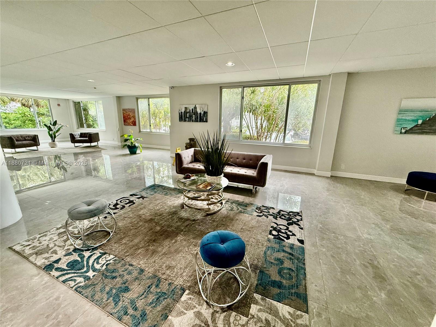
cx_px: 218
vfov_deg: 85.7
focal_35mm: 14
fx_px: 176
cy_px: 164
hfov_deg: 102.1
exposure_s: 1/120
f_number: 2.2
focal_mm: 2.22
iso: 320
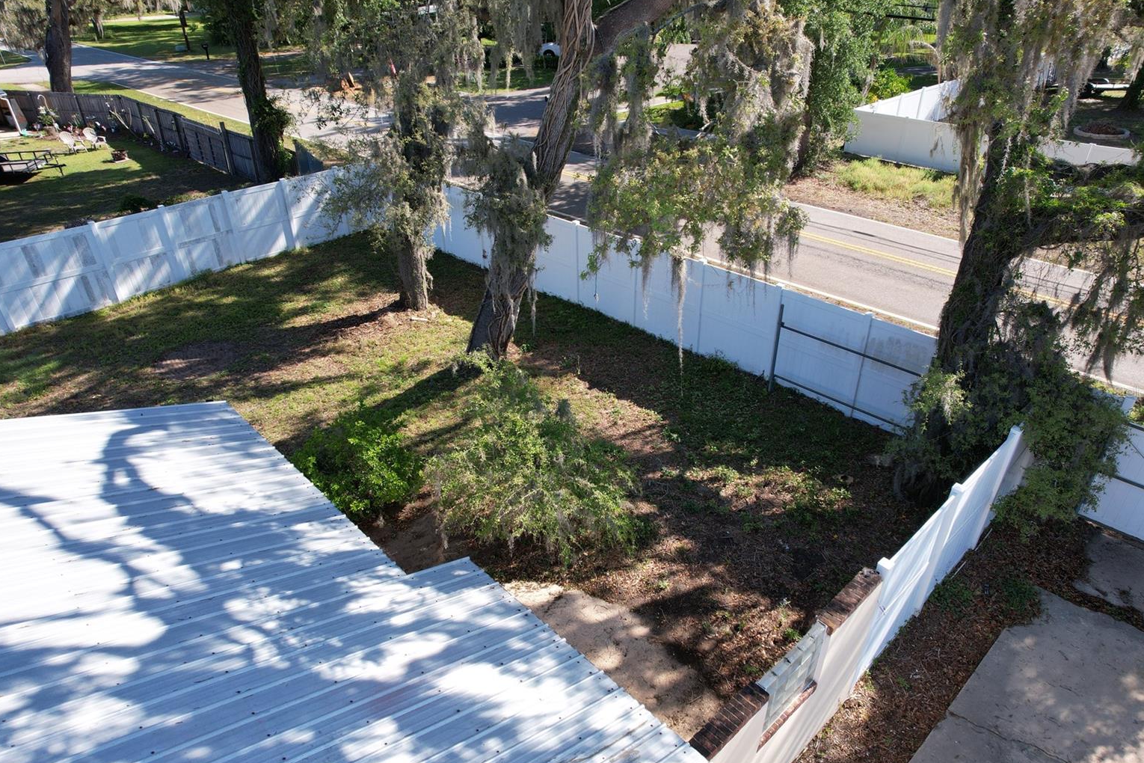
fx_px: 731
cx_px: 582
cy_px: 391
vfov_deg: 55.1
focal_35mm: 23
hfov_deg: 76.1
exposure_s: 1/640
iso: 110
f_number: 2.8
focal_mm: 8.38
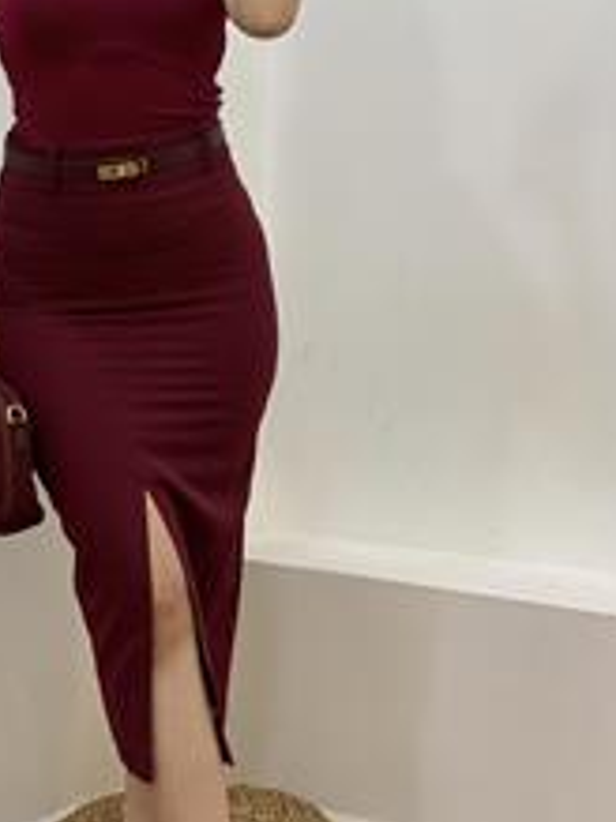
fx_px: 2328
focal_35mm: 98
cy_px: 366
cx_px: 79
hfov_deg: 14.9
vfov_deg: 20.0
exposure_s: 1/100
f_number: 2
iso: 100
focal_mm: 6
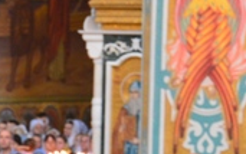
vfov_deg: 4.5
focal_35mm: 286
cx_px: -60
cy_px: 292
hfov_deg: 7.3
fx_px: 1918
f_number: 4.5
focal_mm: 40
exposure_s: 1/10
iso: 800
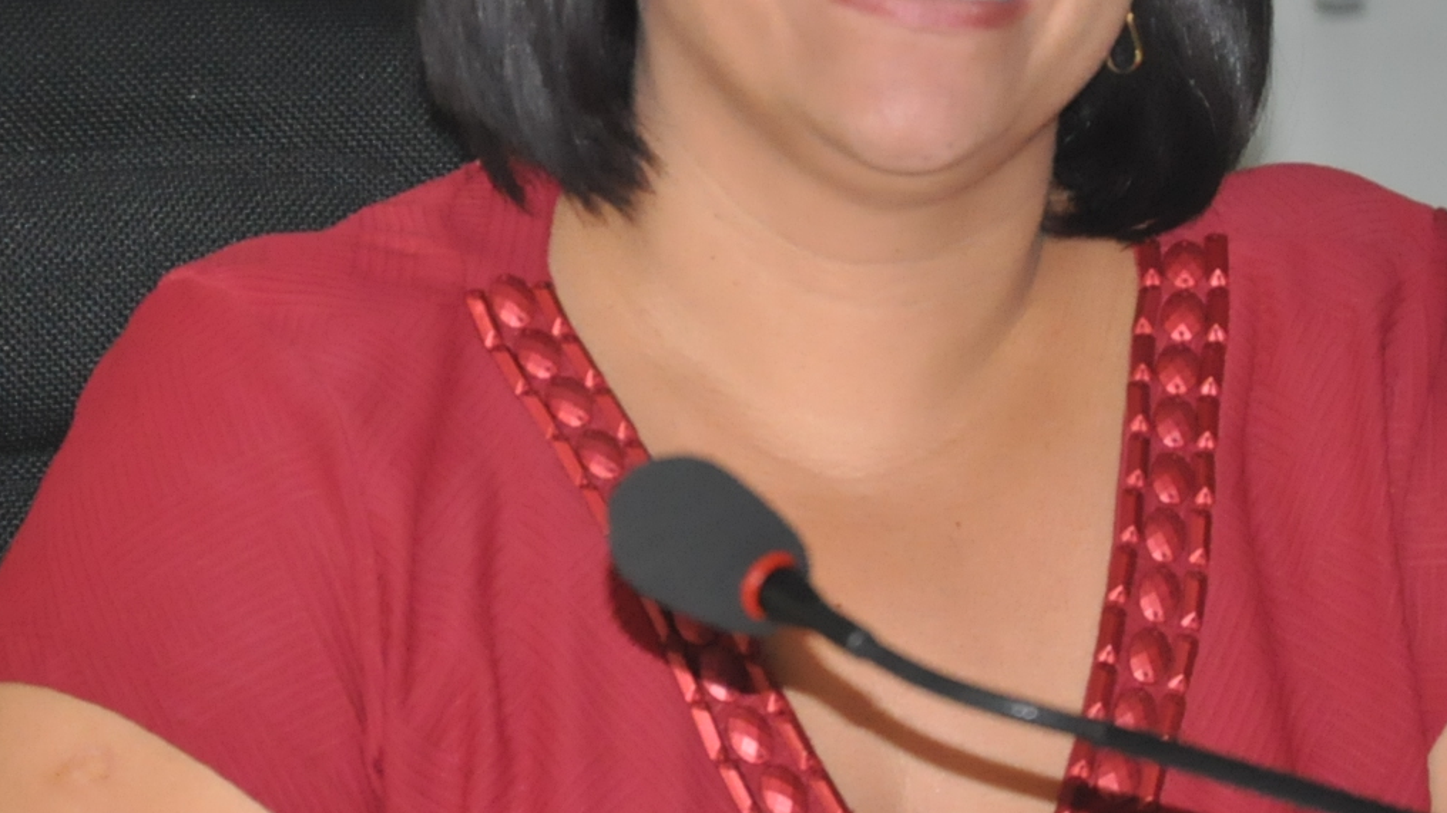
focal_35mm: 265
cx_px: 709
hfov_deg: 8.1
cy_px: 273
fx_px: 10166
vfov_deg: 4.6
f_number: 5.3
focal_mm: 80
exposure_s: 1/60
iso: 2000
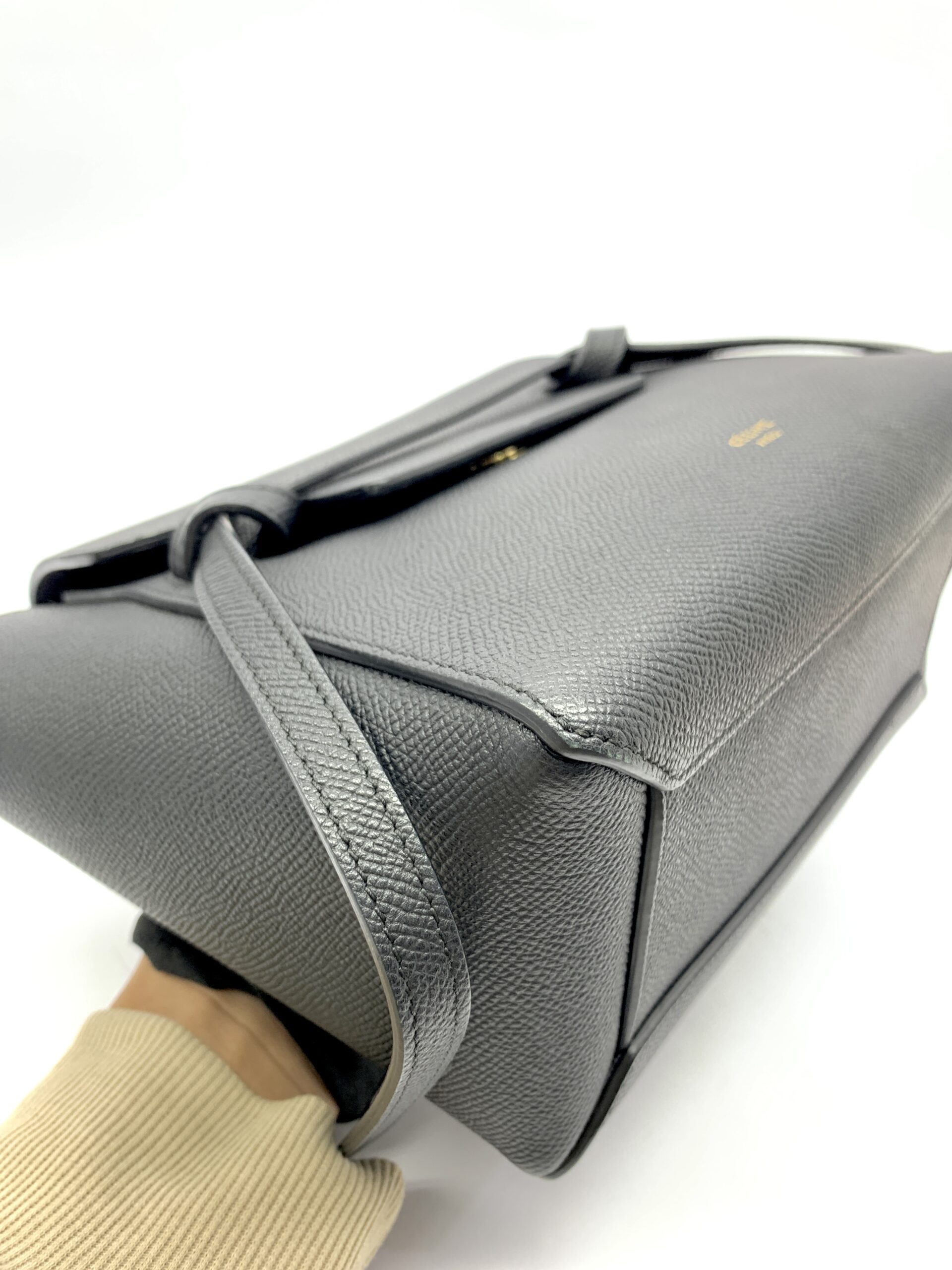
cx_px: 476
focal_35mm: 26
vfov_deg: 67.3
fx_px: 953
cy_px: 635
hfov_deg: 53.1
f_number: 1.8
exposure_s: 1/50
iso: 64
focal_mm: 4.25
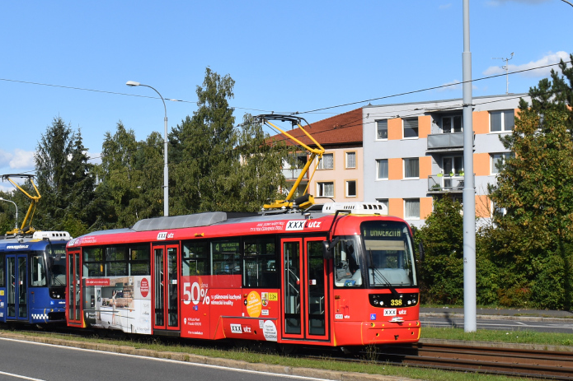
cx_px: 163
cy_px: 152
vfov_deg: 18.6
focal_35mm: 73
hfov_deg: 27.4
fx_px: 1162
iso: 200
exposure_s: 1/400
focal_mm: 26
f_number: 10
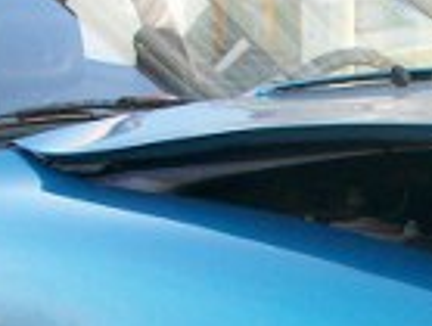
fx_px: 1952
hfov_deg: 12.2
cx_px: 603
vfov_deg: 9.5
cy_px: 366
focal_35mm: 156
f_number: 2.8
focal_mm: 5.7
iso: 80
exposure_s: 1/94.3
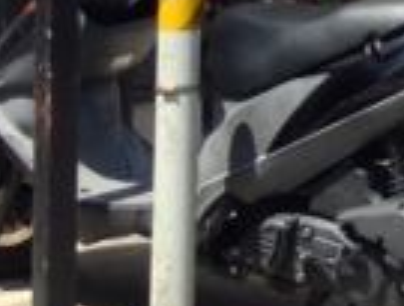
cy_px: -333
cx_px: 751
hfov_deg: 9.6
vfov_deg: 7.3
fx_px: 2282
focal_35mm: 195
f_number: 2.4
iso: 50
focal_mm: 4.12
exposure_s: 1/536
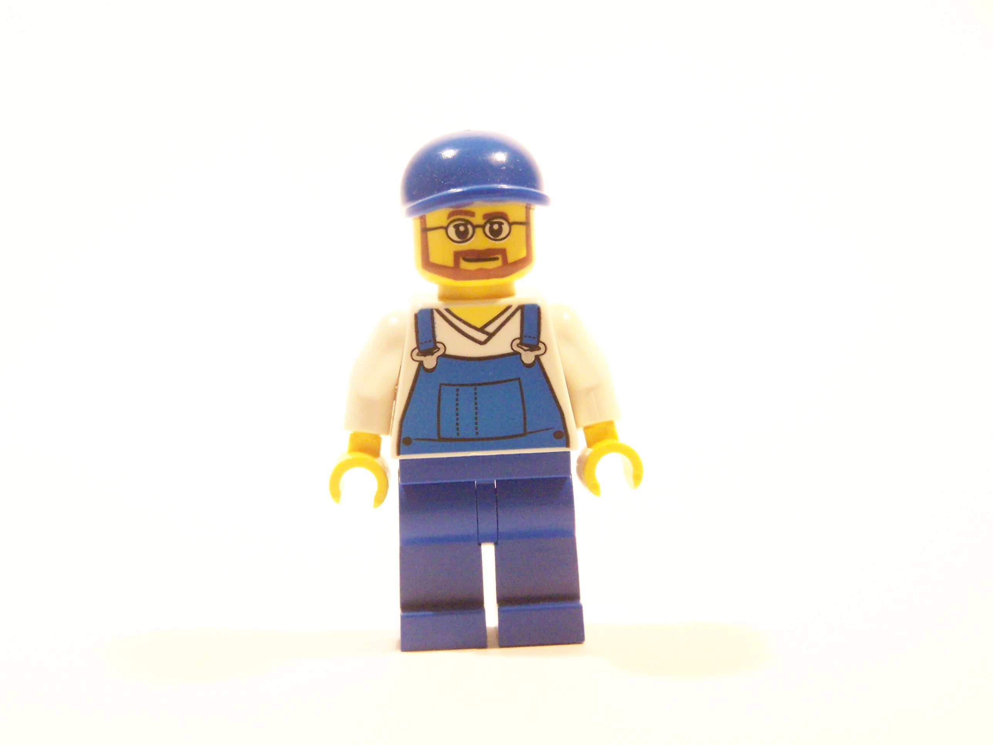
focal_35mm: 117
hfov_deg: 16.8
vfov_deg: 12.7
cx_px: 496
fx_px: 3356
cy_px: 372
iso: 400
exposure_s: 1/30
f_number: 3.2
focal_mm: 19.4
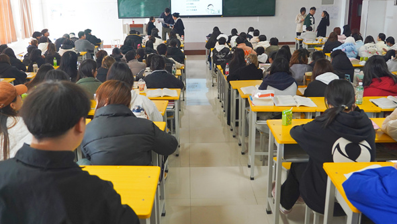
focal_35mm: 34
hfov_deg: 58.0
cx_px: 189
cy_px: 73
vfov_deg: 34.3
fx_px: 358
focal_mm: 24
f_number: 4
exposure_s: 1/160
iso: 1250
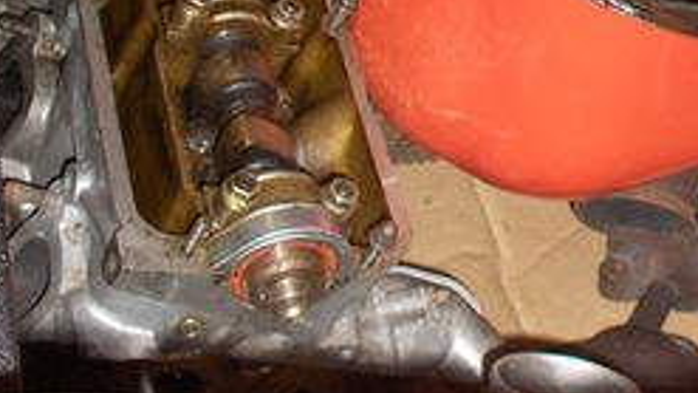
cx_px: 565
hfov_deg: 26.3
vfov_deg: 13.6
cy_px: -322
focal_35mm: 79
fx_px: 1462
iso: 53
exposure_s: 1/60
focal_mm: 5.8
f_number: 2.8
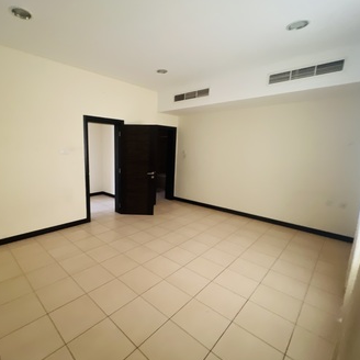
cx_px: 139
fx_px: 188
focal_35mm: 16
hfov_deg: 86.0
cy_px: 184
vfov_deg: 87.4
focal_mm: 1.57
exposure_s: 1/24
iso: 250
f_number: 1.8
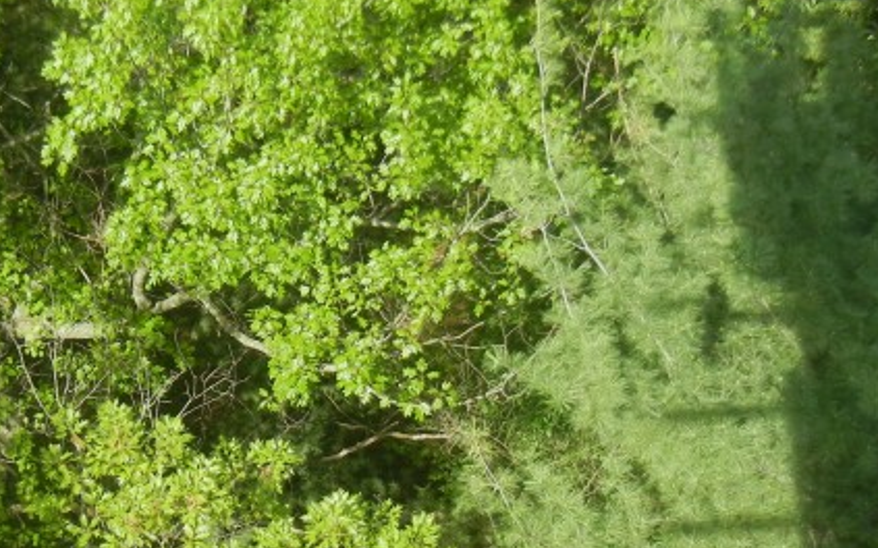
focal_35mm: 77
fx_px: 1842
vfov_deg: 16.9
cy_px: 334
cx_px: 187
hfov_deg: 26.4
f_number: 3.5
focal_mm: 5.4
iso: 160
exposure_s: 1/553
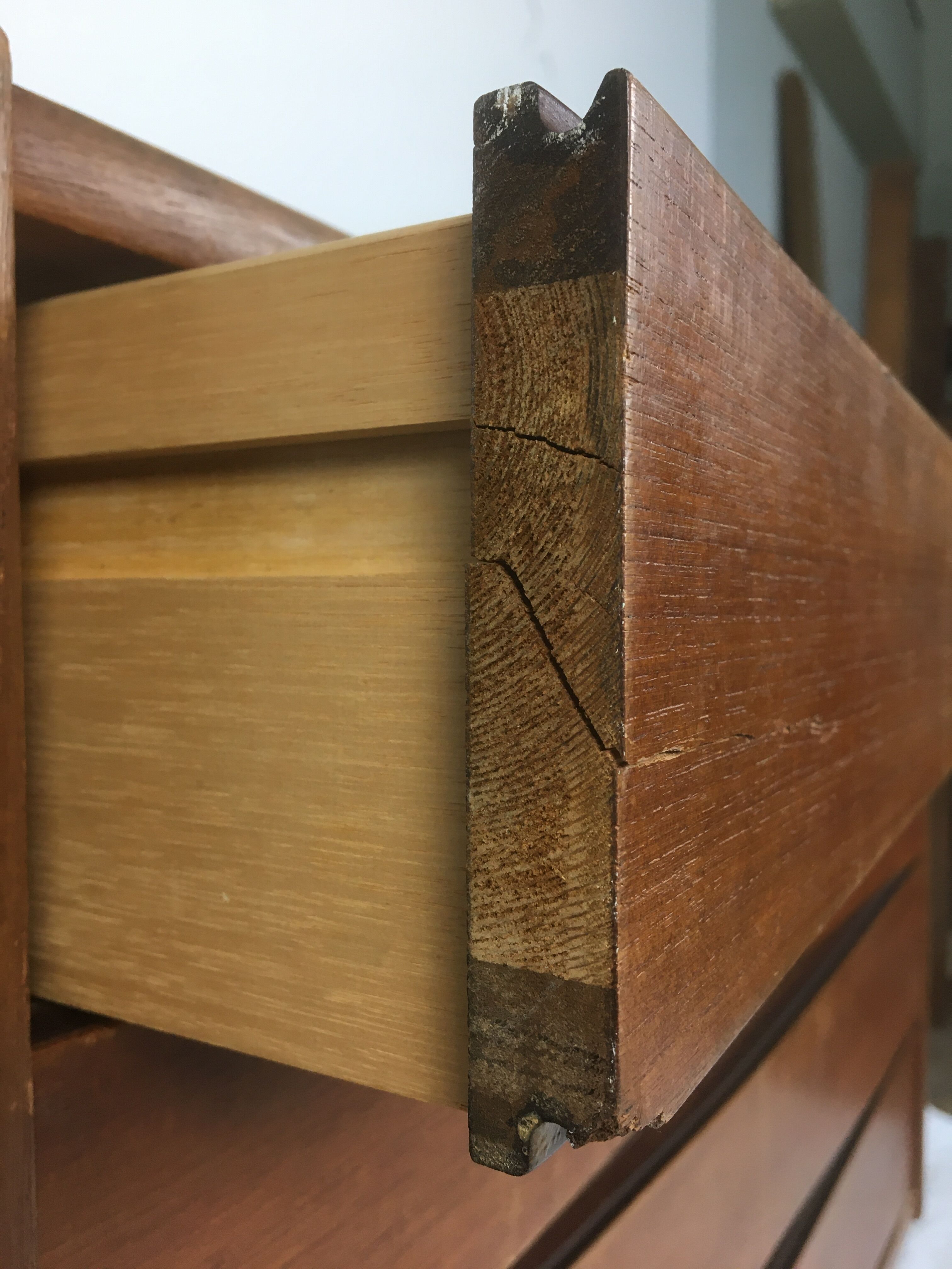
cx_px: 476
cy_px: 634
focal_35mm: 29
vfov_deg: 61.7
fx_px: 1063
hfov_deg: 48.2
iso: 80
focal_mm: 4.15
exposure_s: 1/33
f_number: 2.2
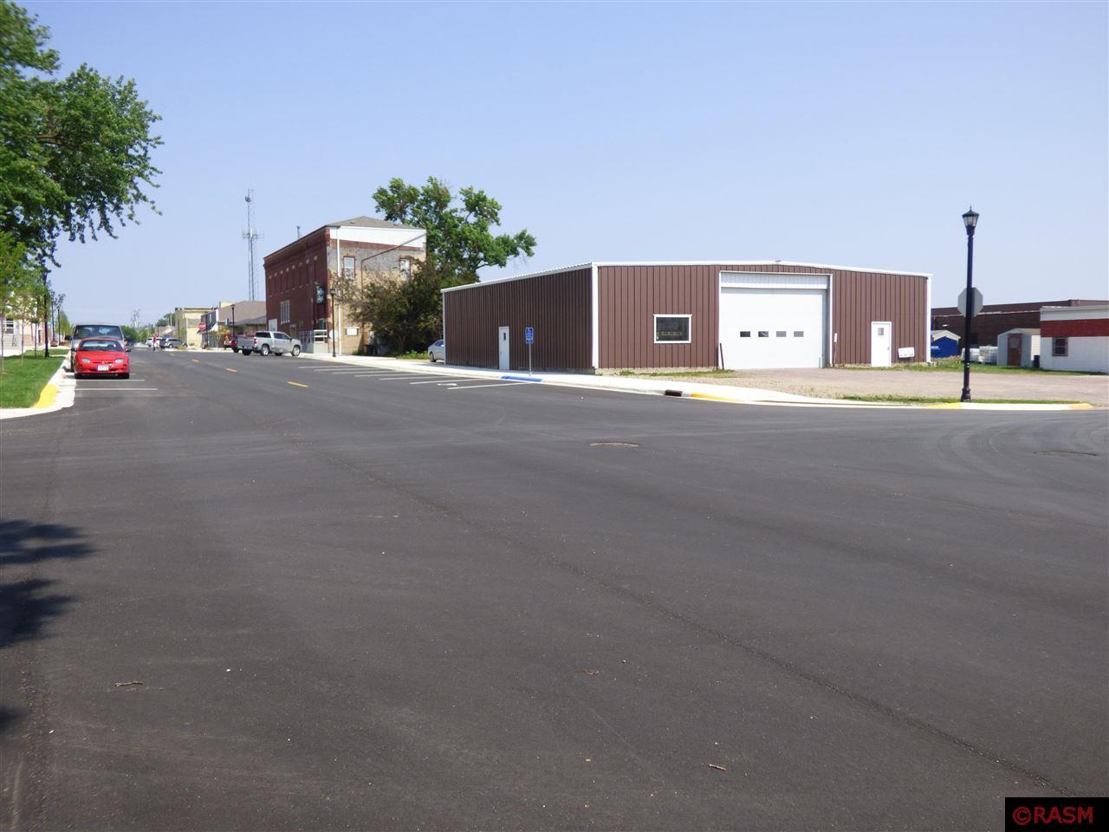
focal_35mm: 30
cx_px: 554
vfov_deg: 46.8
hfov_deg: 60.0
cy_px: 416
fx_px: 961
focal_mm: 5.29
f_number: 3.3
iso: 100
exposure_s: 1/1000
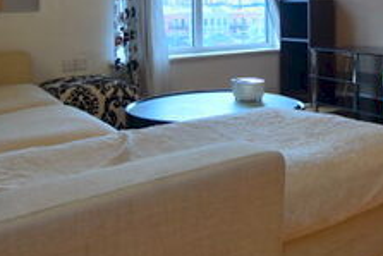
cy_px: 8
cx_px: 316
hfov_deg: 39.9
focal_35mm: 47
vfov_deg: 27.3
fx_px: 500
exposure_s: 1/60
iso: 720
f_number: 4
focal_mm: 10
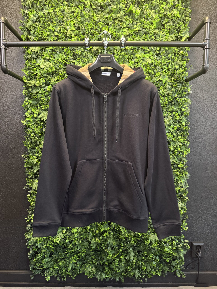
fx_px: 201
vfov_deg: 71.6
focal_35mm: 24
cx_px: 108
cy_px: 144
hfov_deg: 56.8
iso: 800
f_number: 1.78
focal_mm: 6.76
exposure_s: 1/60
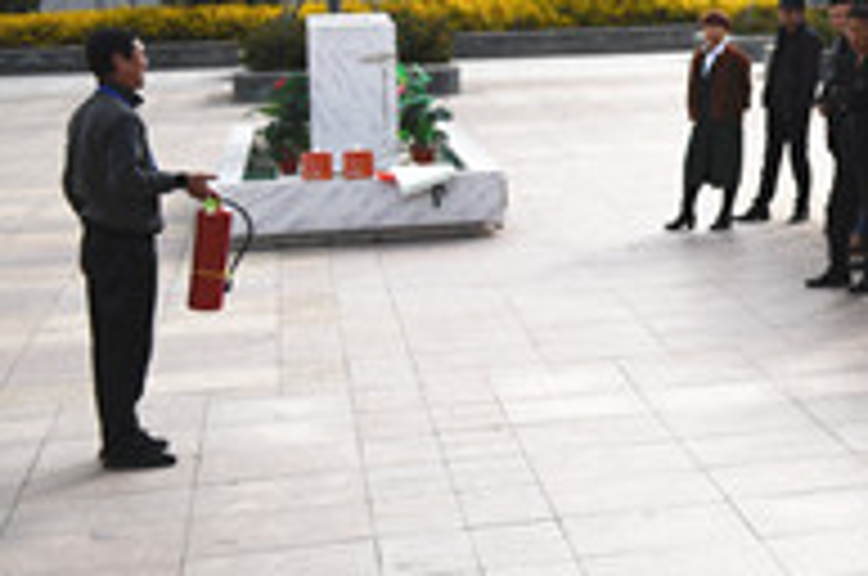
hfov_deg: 18.5
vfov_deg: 13.4
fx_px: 2407
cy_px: -2
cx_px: 1223
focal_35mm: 100
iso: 160
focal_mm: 35
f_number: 2.8
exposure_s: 1/5000
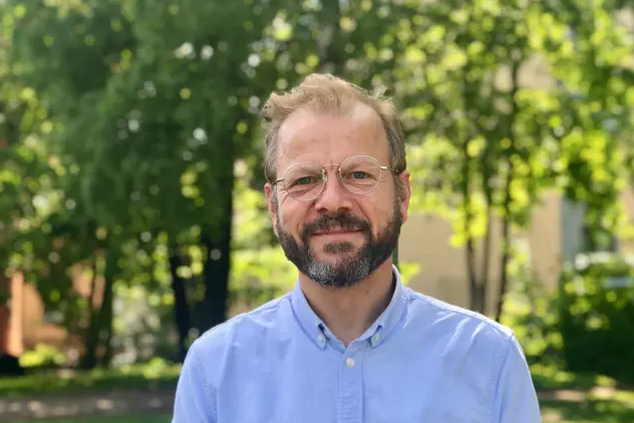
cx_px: 320
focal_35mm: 60
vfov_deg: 22.6
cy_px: 234
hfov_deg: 33.4
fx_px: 1057
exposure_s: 1/165
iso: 20
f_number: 2.8
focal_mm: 6.6
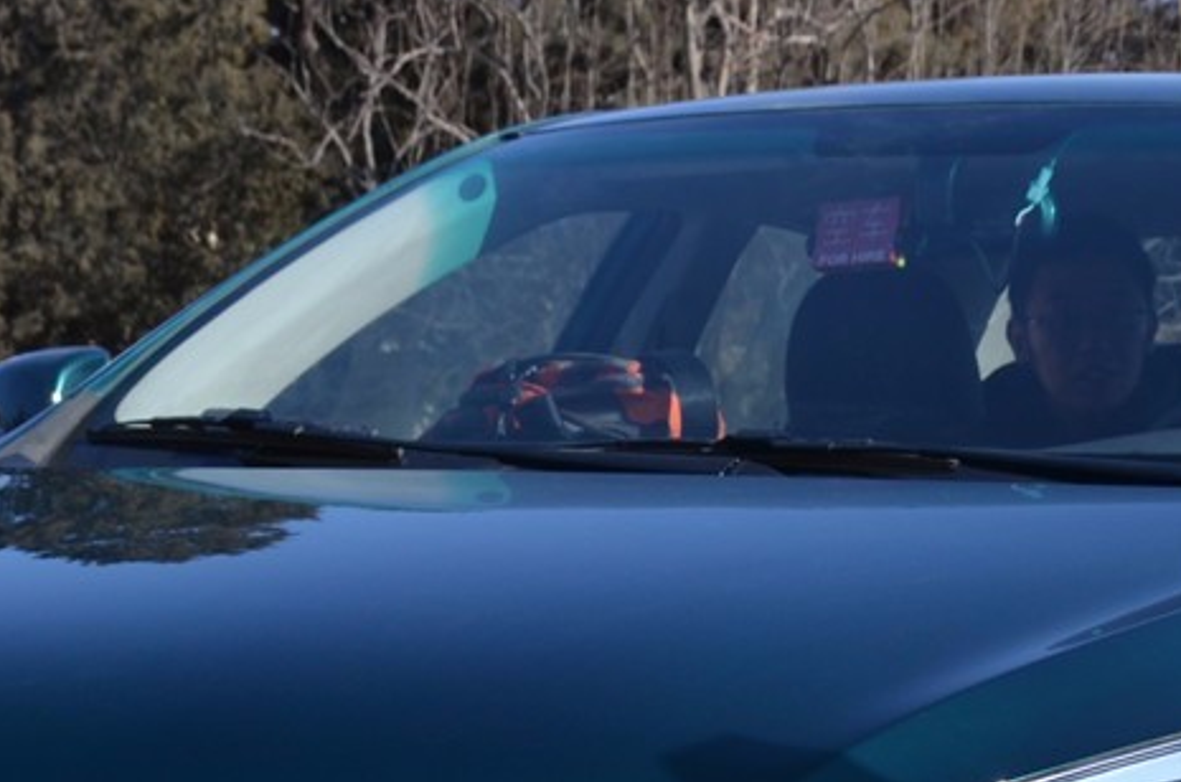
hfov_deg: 15.7
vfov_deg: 10.3
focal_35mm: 131
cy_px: 829
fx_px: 4276
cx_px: 803
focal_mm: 27
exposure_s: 1/250
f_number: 8
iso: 110
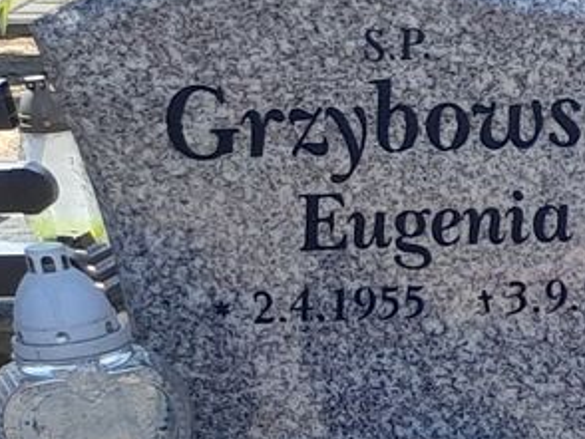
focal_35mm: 170
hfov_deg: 9.6
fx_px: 2875
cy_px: 995
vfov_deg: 8.2
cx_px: 1632
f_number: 2
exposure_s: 1/367
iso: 20
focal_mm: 4.6
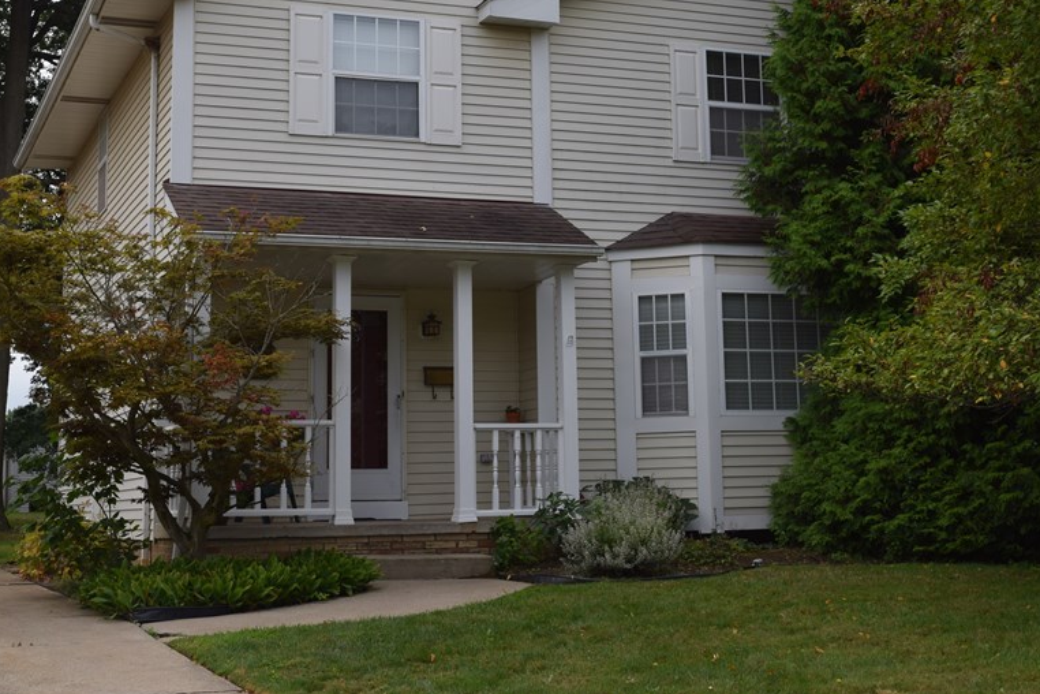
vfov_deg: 23.3
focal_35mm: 58
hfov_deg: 34.6
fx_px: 1667
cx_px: 540
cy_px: 202
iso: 100
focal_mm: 27
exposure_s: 1/200
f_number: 8
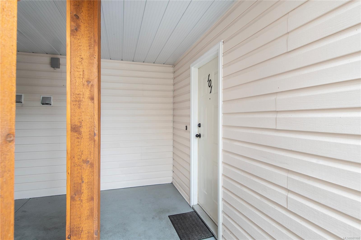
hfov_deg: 90.0
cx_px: 180
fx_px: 180
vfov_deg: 67.4
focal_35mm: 18
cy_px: 120
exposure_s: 1/4
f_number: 8
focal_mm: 12
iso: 250
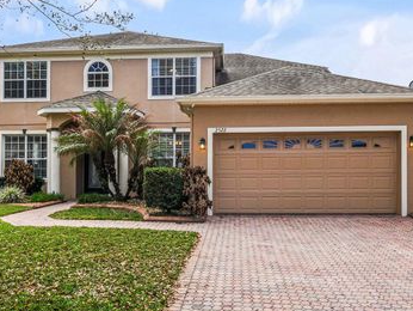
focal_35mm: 26
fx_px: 310
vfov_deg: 52.9
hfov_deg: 67.2
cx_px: 217
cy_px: 131
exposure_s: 1/400
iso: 200
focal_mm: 9
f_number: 7.1
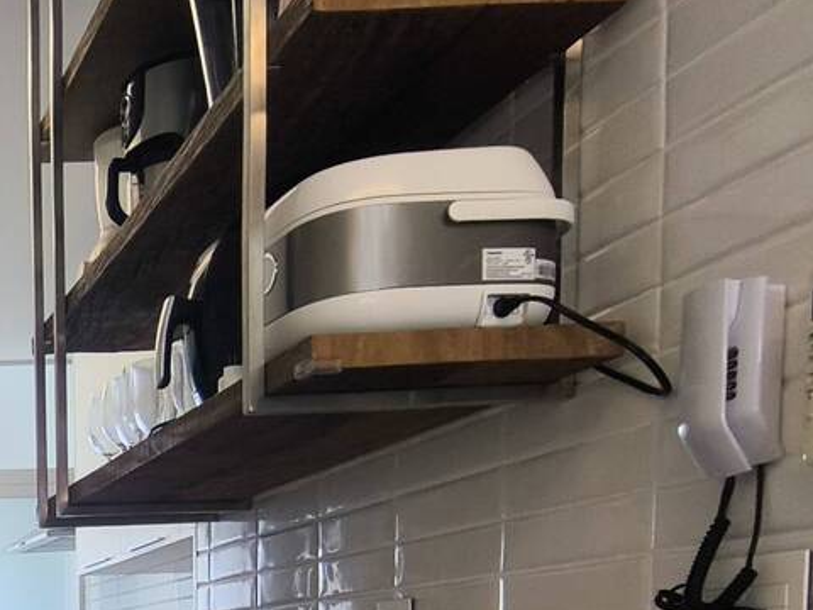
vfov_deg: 26.6
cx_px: -230
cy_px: 746
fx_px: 1127
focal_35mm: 48
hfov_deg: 31.2
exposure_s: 1/60
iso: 80
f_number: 2.2
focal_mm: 1.65
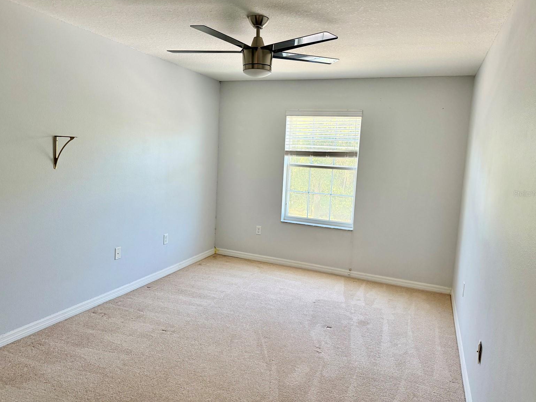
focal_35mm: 25
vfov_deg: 54.9
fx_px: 387
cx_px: 268
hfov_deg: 69.4
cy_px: 193
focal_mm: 6.76
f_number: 1.78
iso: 250
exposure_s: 1/60
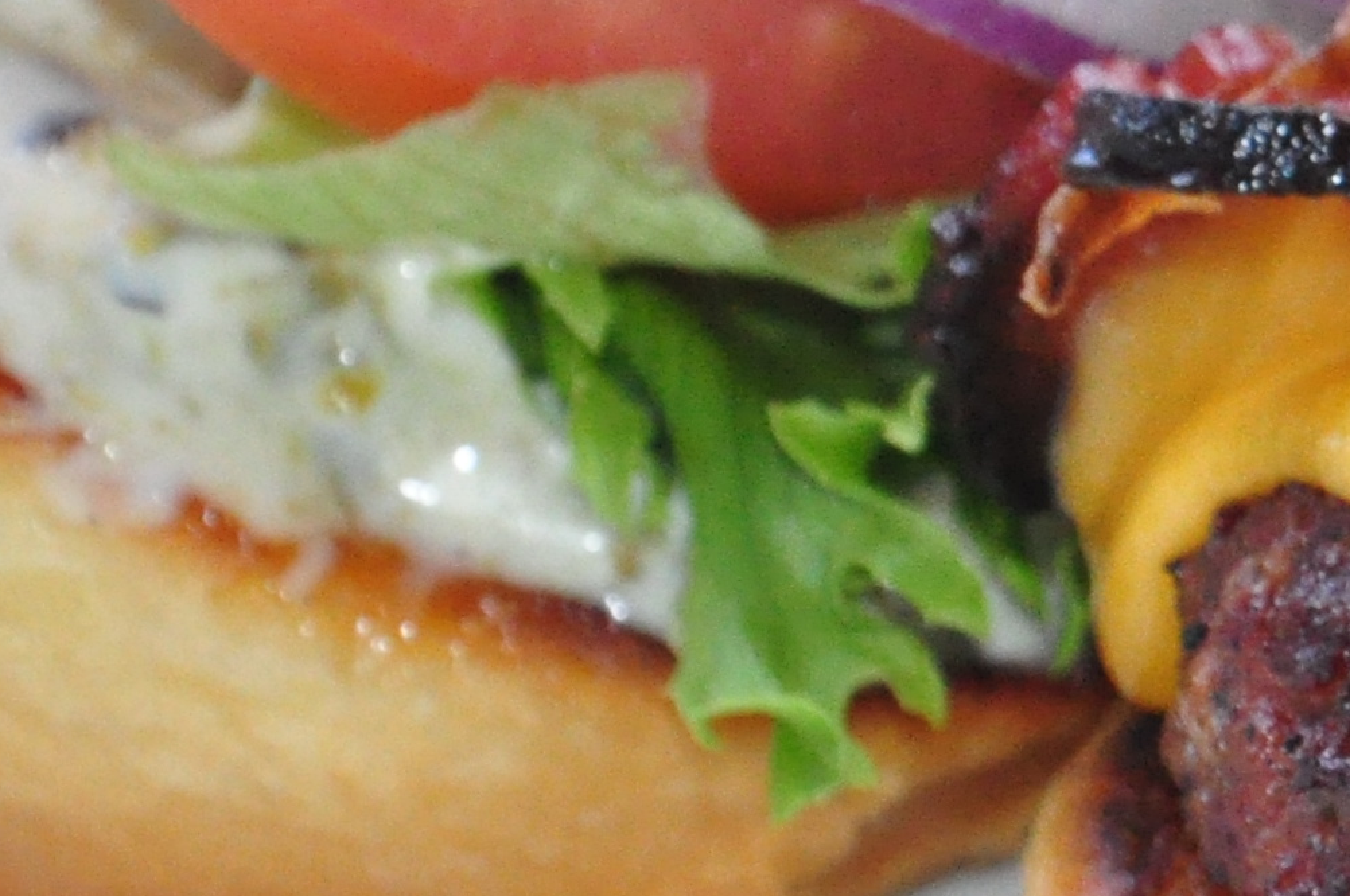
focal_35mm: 481
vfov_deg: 2.8
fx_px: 18019
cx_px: 2483
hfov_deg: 4.2
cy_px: 183
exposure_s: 1/200
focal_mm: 75
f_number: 11
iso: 1600
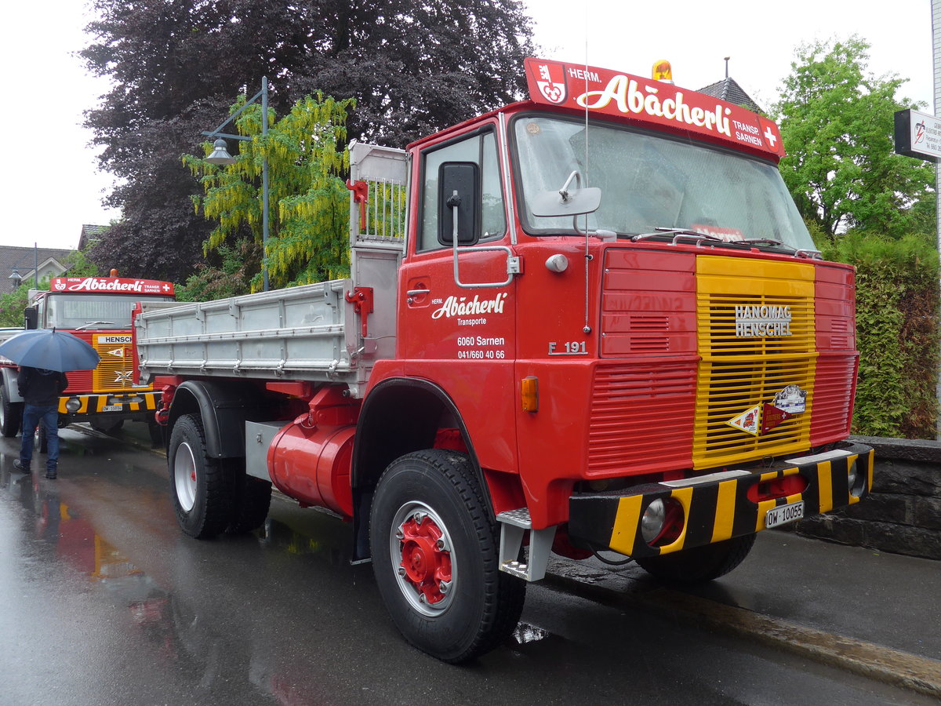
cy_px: 353
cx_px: 470
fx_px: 788
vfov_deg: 48.2
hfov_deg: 61.7
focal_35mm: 29
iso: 80
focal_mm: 6
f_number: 2.8
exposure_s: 1/125
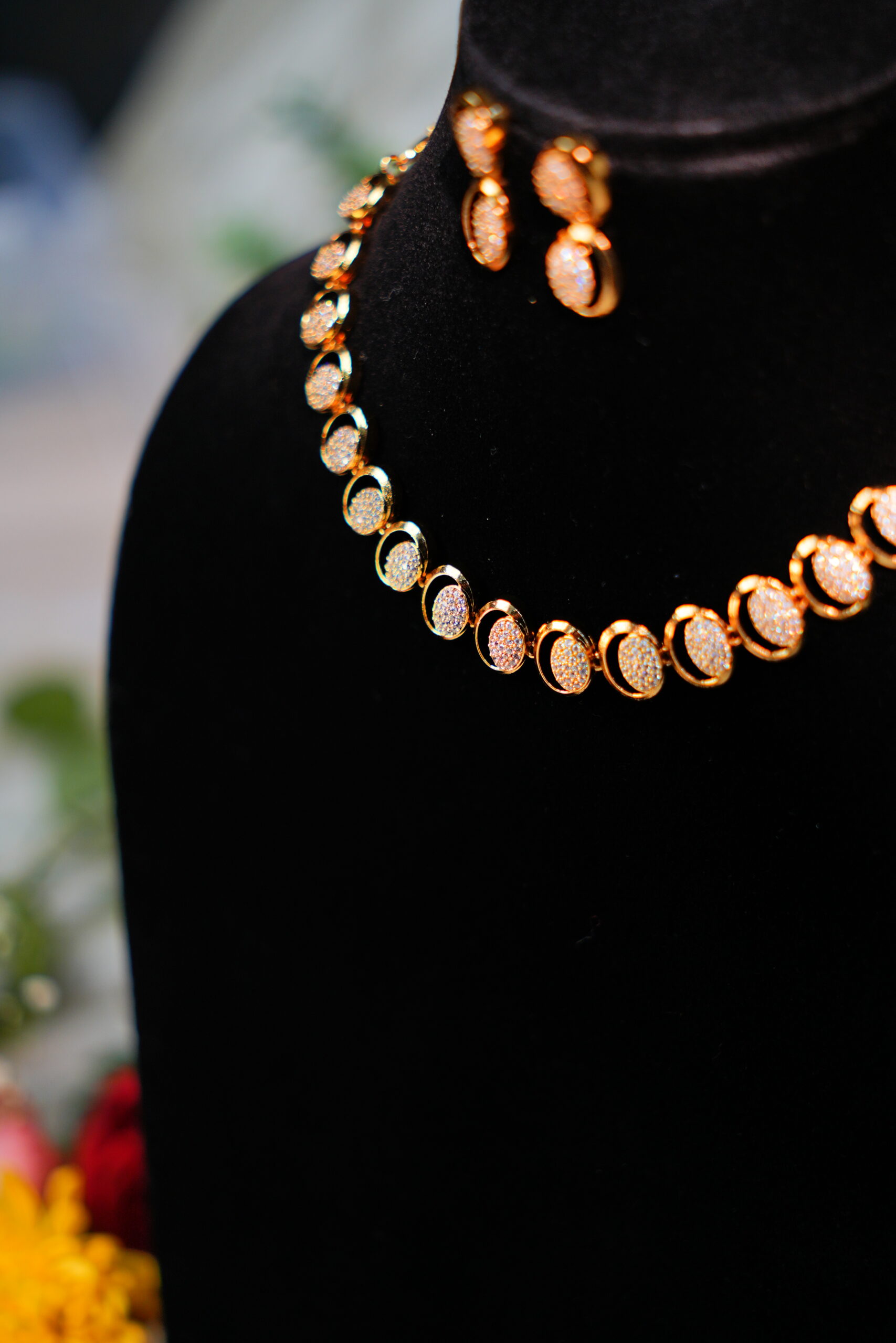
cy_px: 672
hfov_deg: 22.6
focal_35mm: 60
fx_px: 2240
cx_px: 448
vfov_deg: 33.4
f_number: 1.8
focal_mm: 40
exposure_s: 1/80
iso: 100
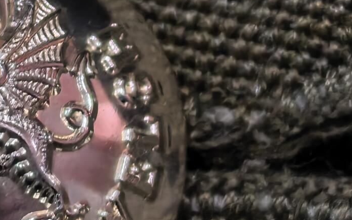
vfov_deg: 2.6
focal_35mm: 514
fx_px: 4930
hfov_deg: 4.1
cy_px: 131
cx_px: 29
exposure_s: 1/50
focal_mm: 15
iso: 200
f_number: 2.1
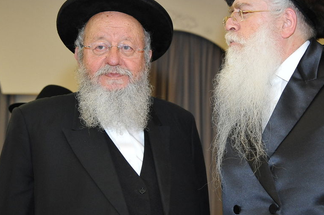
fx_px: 791
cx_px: 197
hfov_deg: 23.1
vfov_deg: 15.5
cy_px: 83
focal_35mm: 88
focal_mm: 48
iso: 2000
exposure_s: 1/125
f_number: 4
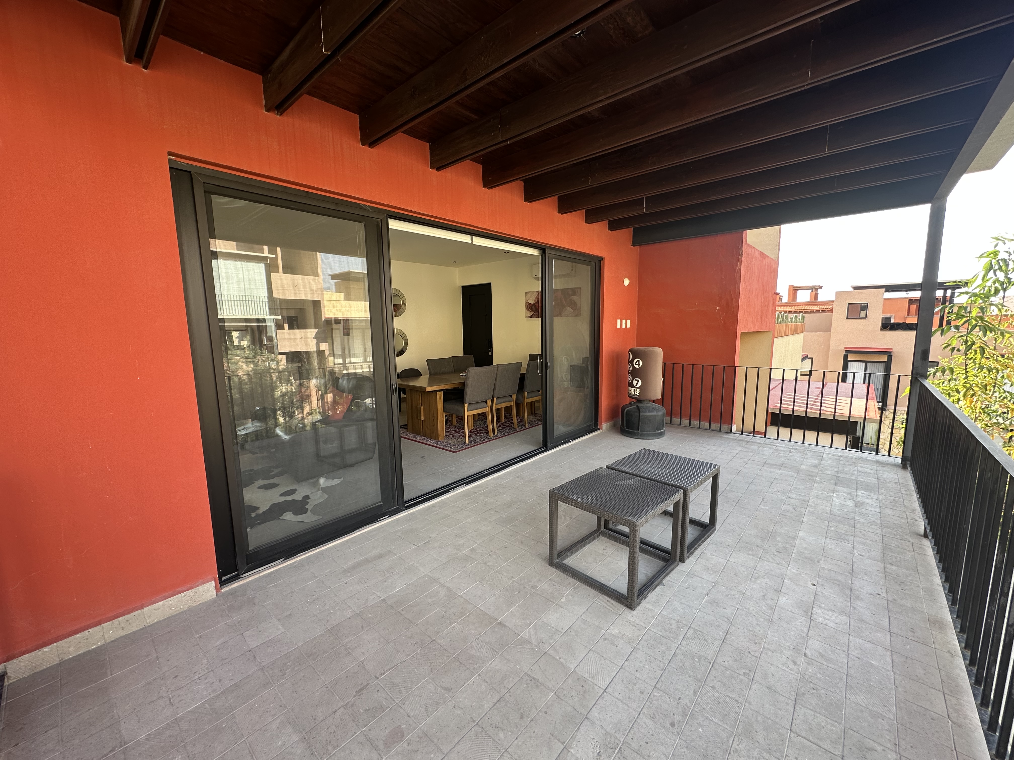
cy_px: 380
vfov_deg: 85.7
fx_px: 410
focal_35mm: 14
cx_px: 507
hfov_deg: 102.1
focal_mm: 2.22
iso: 40
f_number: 2.2
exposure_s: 1/99
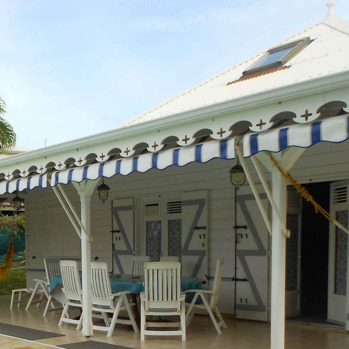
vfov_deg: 32.4
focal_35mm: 51
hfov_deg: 31.8
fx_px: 582
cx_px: 34
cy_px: 285
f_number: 3.2
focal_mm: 4.6
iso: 80
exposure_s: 1/640
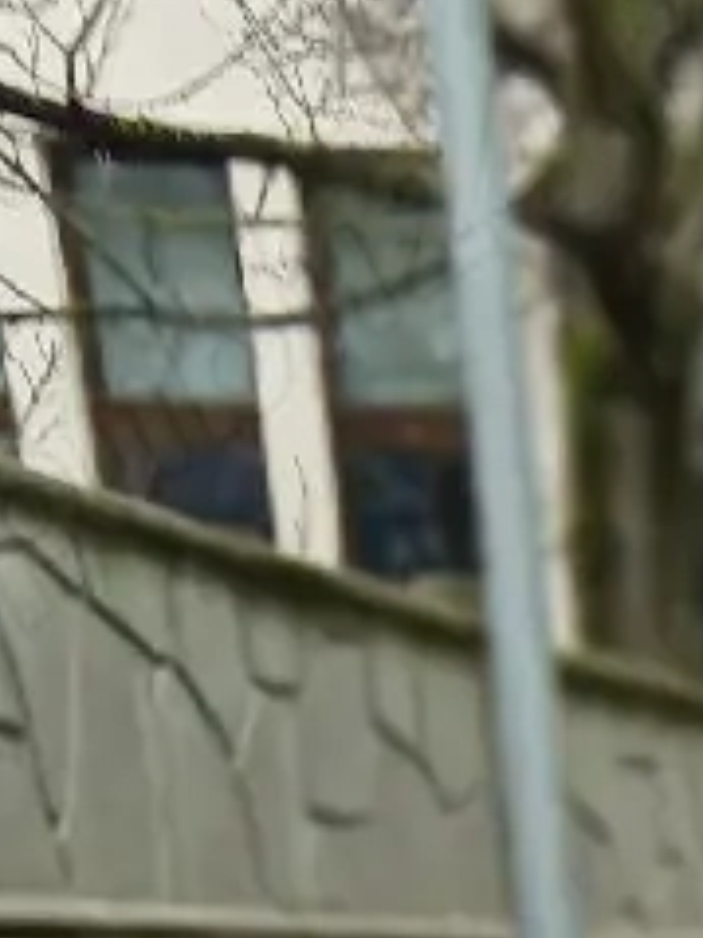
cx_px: 1653
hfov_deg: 8.7
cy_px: 2459
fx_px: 4228
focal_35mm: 156
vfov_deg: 10.4
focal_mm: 3.95
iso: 125
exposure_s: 1/50
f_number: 2.8
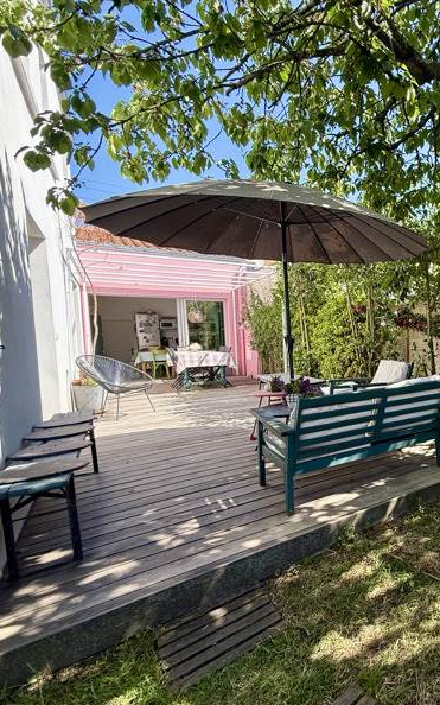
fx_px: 384
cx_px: 463
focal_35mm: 20
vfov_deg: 85.1
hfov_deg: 46.9
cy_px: 355
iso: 64
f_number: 2.2
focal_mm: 2.22
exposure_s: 1/274
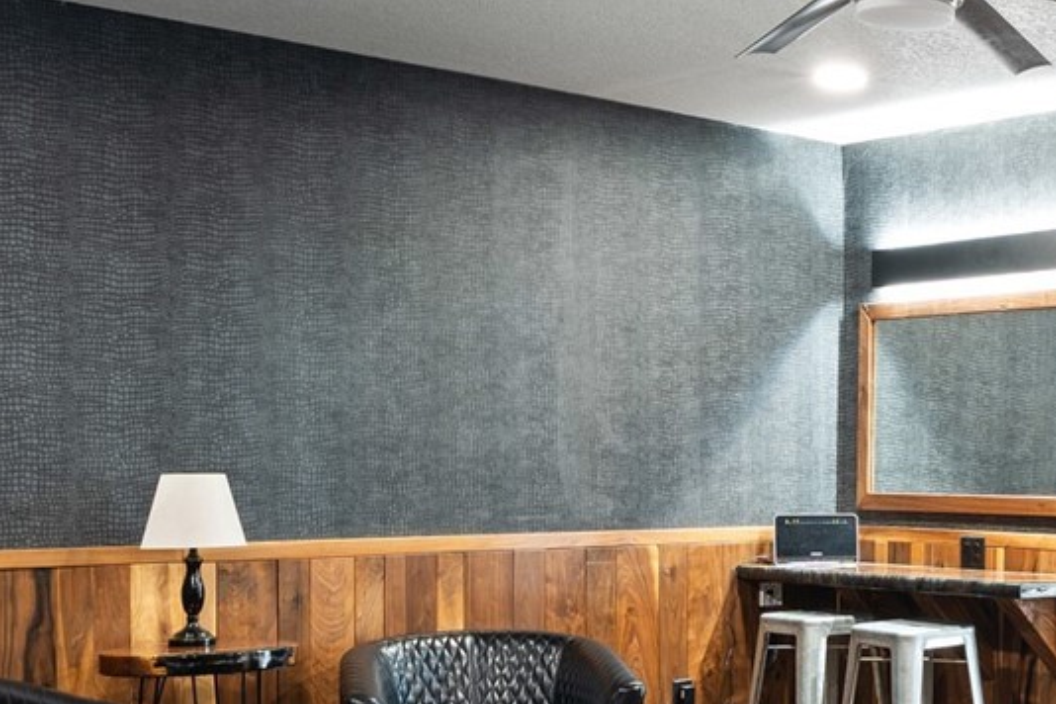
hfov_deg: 29.8
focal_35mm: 61
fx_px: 1789
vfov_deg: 22.1
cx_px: 1137
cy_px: 485
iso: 200
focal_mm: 16
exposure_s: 1.6
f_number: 9
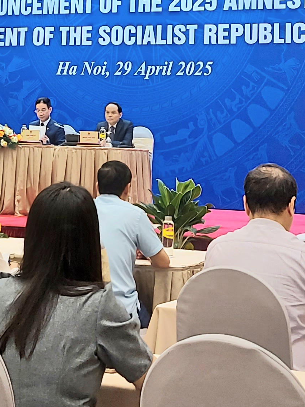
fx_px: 1151
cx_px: 59
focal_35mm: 98
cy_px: -2
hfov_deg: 15.0
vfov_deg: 19.4
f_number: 1.8
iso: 100
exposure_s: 1/50
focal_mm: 5.23
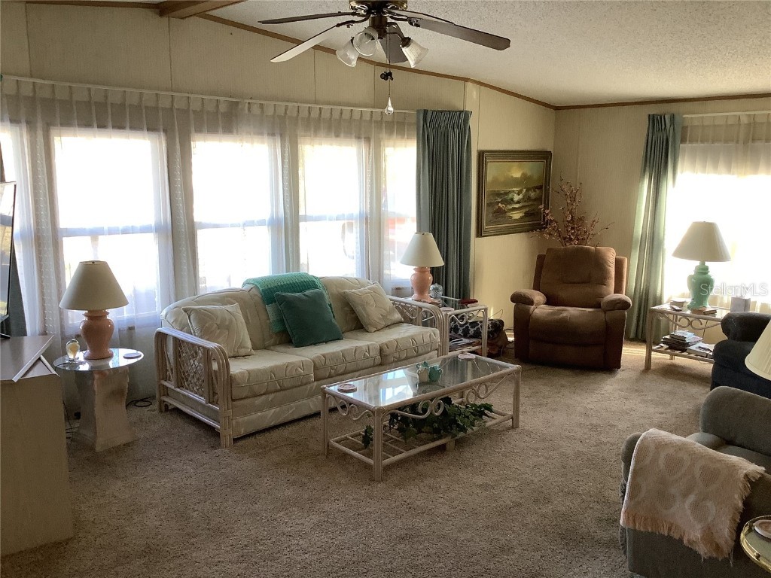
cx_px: 386
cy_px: 289
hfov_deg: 58.4
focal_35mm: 31
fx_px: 690
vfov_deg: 45.4
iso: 100
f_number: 2.4
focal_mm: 3.3
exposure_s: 1/60
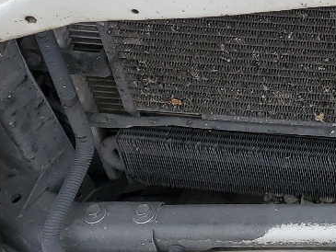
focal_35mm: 114
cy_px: -130
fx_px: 1107
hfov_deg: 15.7
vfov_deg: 12.4
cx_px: 524
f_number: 1.5
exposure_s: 1/1000
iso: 50
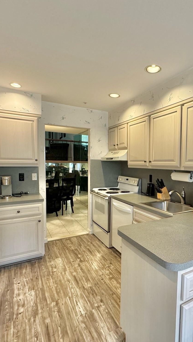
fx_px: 191
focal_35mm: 21
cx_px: 135
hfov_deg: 52.2
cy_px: 175
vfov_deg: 83.8
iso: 250
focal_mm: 2.22
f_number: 2.2
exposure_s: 1/60
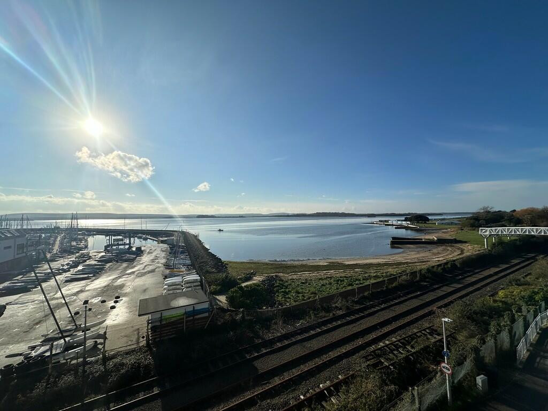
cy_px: 206
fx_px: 222
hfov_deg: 102.1
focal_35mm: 14
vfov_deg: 85.7
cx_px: 274
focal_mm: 2.22
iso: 40
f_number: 2.2
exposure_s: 1/5814
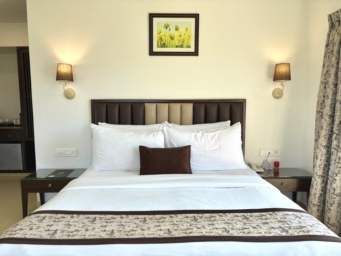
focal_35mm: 26
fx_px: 256
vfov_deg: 53.1
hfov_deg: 67.3
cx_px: 170
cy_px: 128
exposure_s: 1/196
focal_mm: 5.96
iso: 40
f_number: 1.6
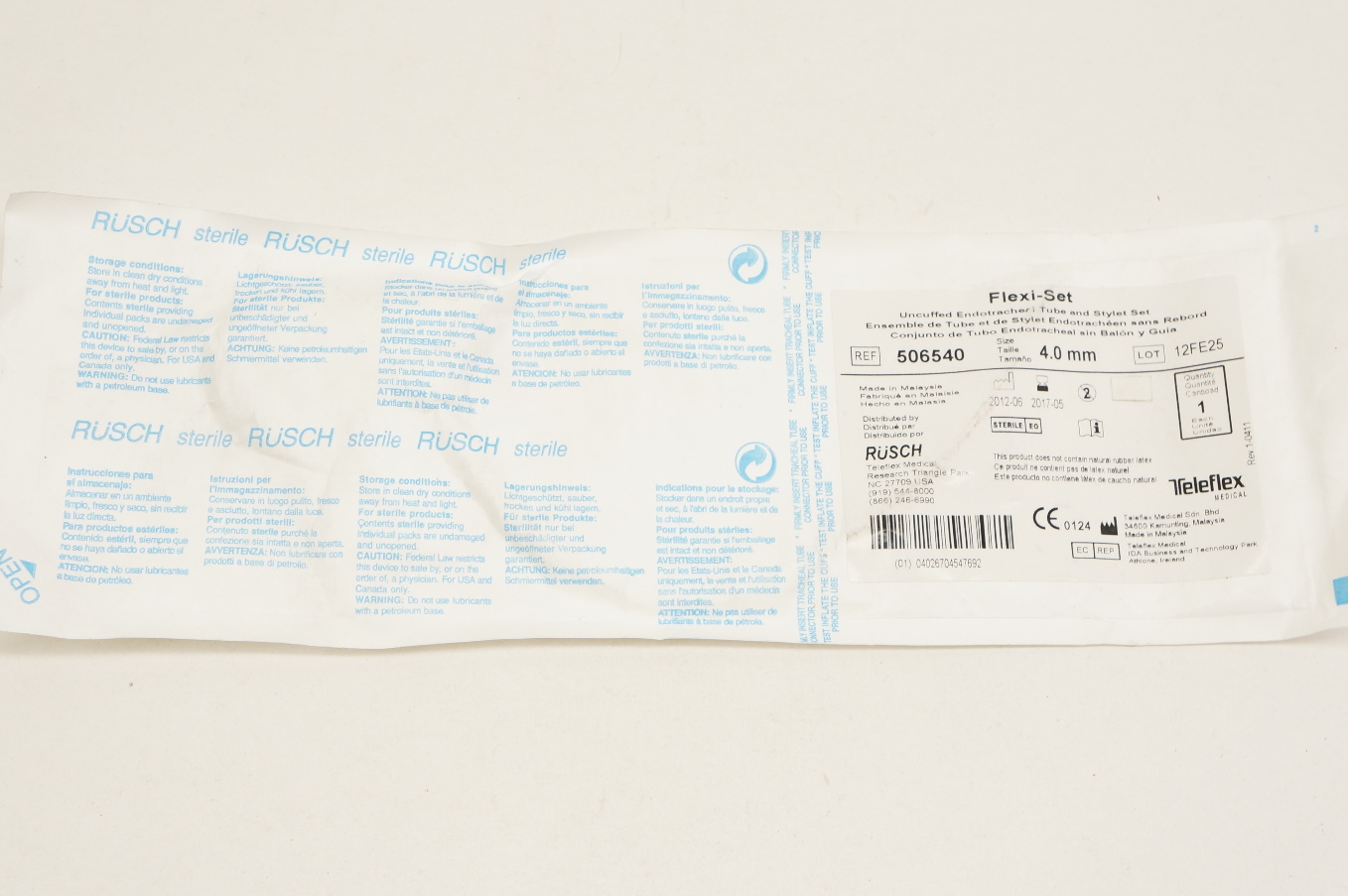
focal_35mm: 53
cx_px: 668
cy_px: 444
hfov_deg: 37.5
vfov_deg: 25.5
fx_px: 1983
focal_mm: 30
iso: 400
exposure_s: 1/80
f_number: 6.3
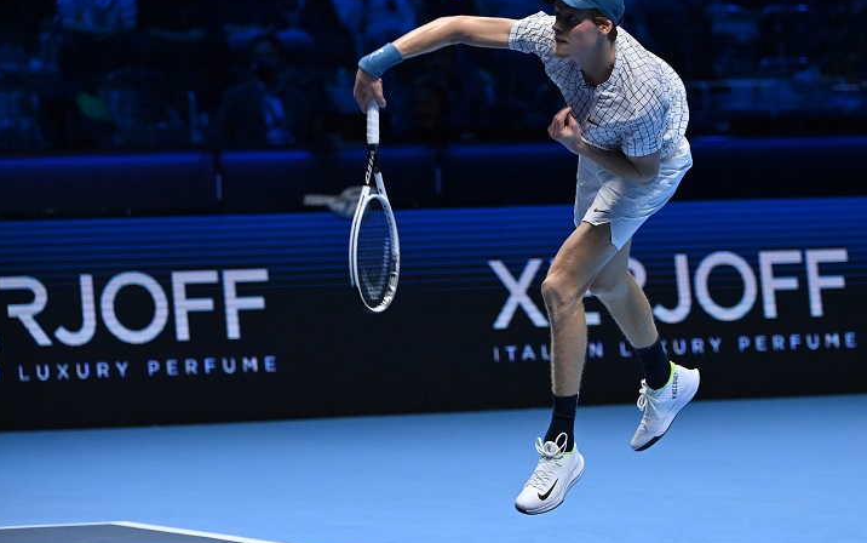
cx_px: 601
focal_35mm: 256
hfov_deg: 8.2
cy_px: 242
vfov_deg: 5.1
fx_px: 6051
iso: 4000
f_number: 4
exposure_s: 1/1250
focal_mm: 180
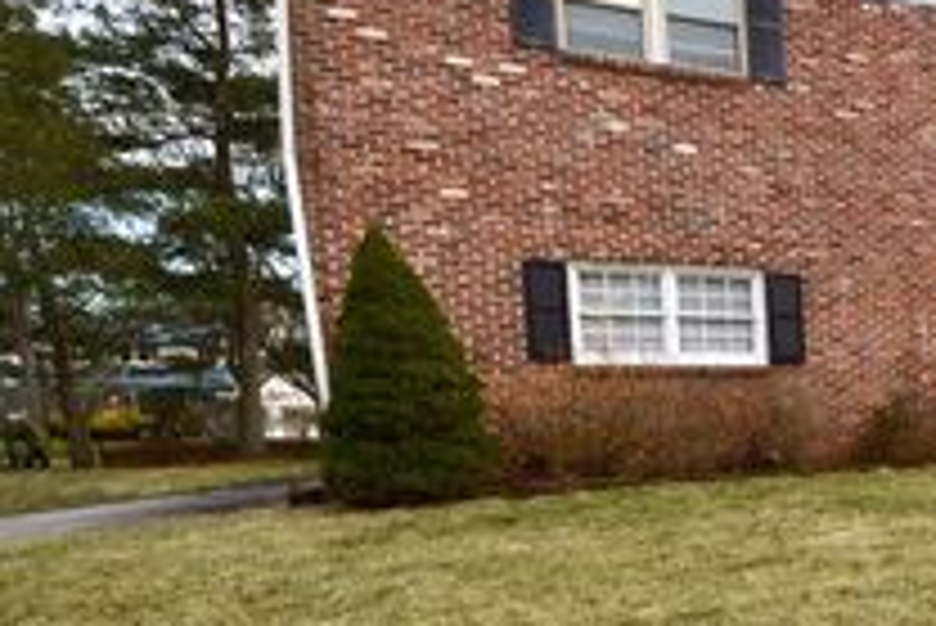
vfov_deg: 36.1
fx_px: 937
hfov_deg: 39.0
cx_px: 1120
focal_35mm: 36
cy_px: 466
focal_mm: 10
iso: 200
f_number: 5.6
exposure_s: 1/125
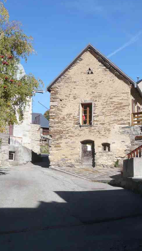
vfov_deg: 34.3
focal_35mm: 61
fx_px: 408
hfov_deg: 19.7
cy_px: 124
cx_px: 92
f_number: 8
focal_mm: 6
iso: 100
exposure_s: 1/200
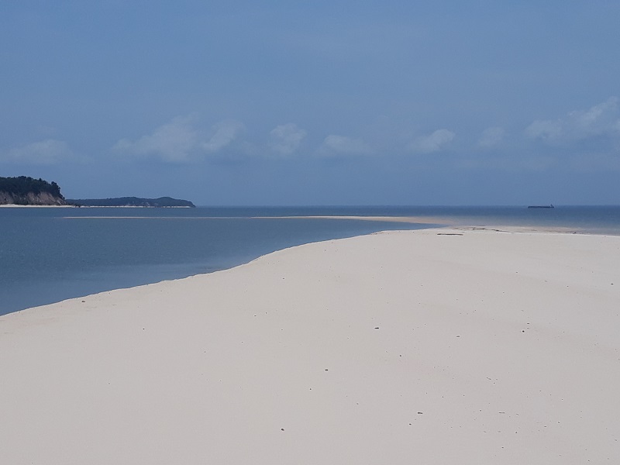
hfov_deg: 65.3
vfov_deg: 51.4
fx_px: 484
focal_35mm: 27
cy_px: 232
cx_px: 310
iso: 40
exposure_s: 1/4329
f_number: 1.9
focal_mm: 3.6
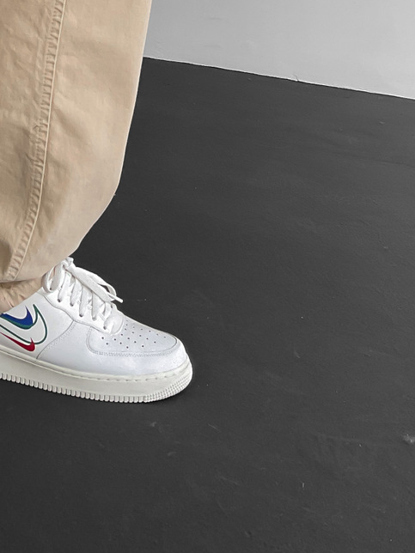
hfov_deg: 19.9
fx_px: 1151
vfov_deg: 24.4
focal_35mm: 72
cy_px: -116
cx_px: 7
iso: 32
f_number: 1.8
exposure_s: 1/120
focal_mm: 3
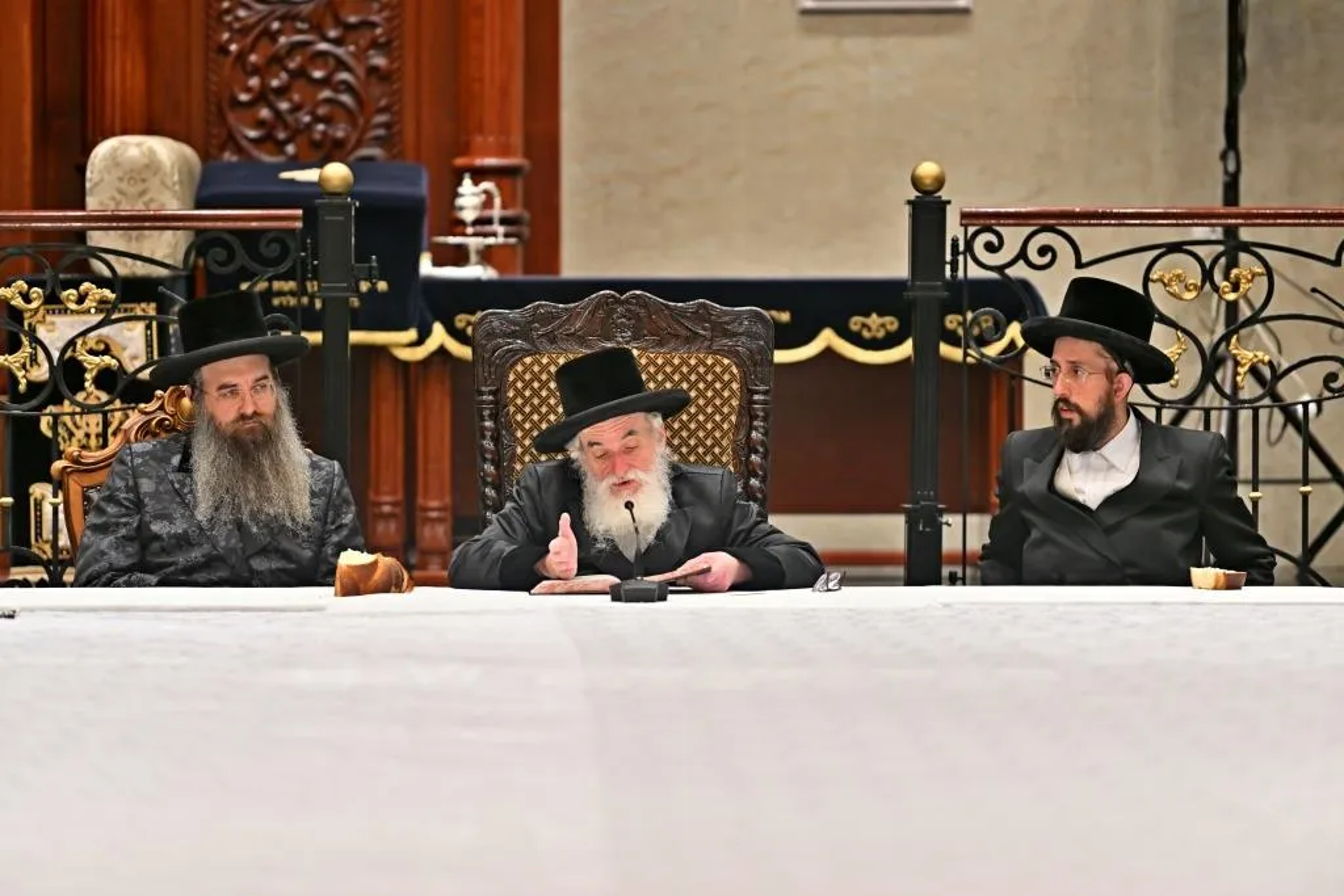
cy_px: 448
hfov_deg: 10.3
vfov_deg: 6.9
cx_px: 672
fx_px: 7467
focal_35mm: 200
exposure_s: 1/400
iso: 320
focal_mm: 200
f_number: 2.8
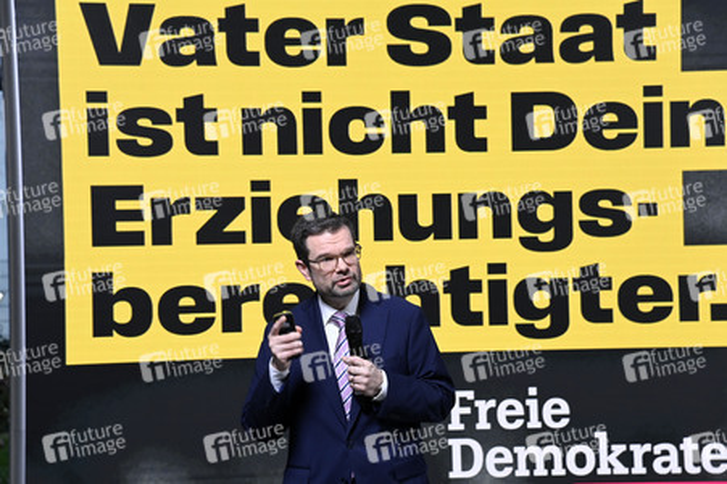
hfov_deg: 18.3
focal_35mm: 112
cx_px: 364
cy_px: 242
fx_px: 2260
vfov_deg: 12.2
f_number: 6.3
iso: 4000
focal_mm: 112
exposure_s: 1/250
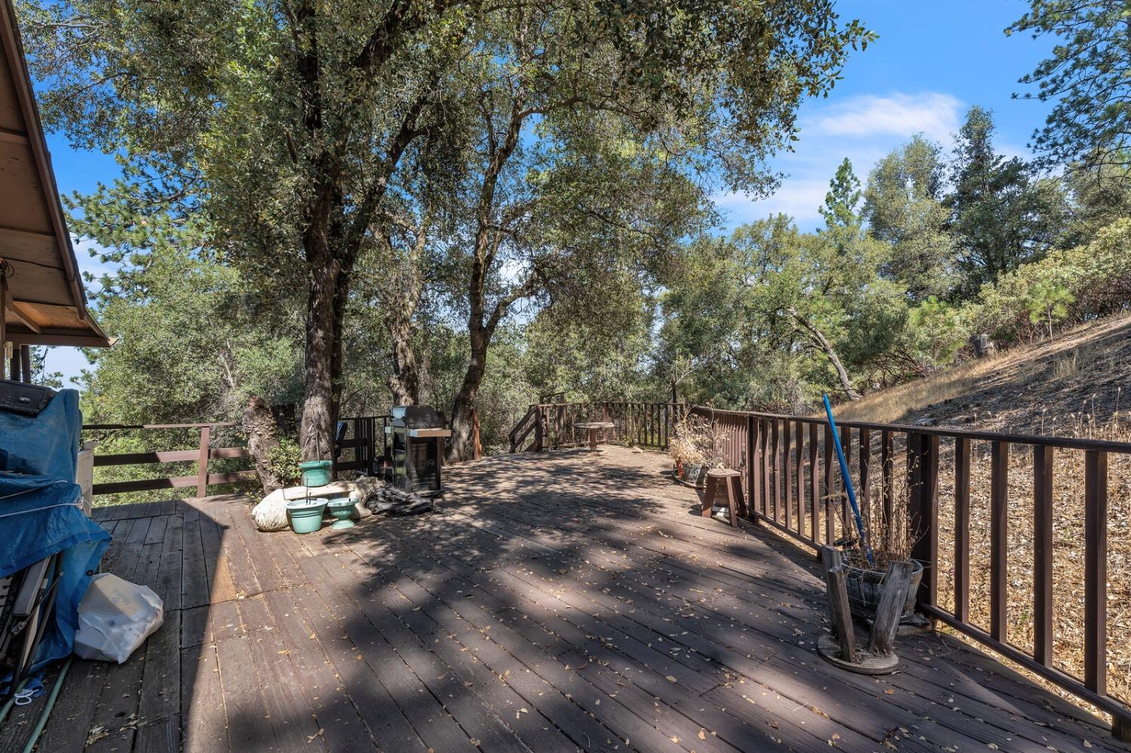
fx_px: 502
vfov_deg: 73.7
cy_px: 376
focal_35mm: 16
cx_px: 566
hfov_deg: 96.8
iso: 320
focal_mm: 16
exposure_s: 1/160
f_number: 8
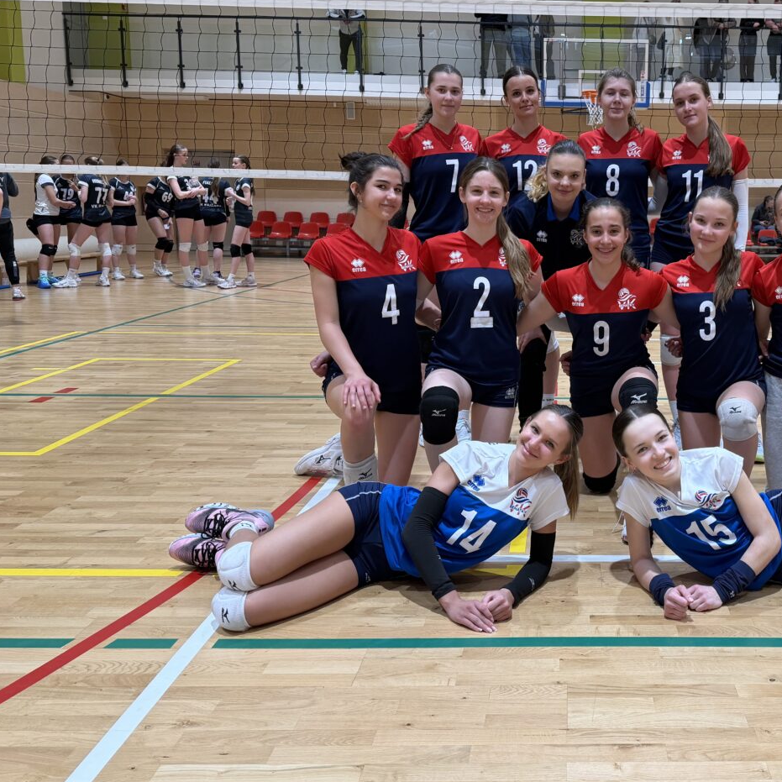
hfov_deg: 45.6
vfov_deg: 47.1
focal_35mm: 35
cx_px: 586
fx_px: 895
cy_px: 339
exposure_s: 1/121
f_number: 1.78
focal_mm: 6.76
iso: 160
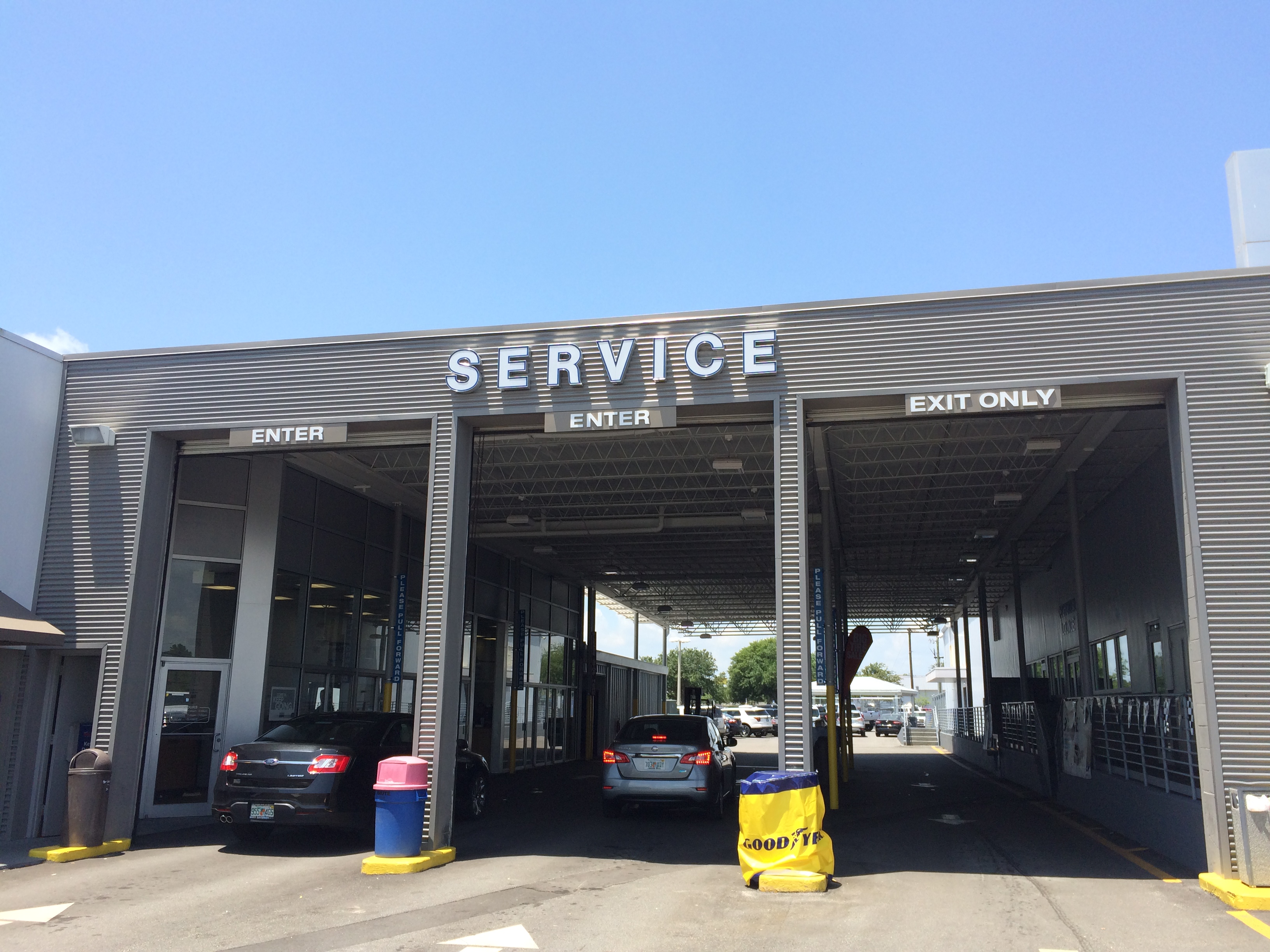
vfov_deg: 48.2
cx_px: 635
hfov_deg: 61.7
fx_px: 1064
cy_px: 476
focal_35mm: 29
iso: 32
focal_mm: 4.15
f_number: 2.2
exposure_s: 1/1109
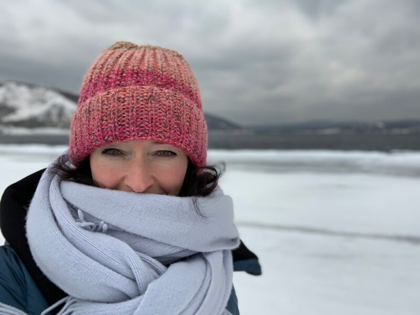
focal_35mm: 32
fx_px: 388
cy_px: 158
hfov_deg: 56.8
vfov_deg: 44.2
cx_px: 210
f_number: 2.2
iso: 16
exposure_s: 1/844
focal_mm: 2.87
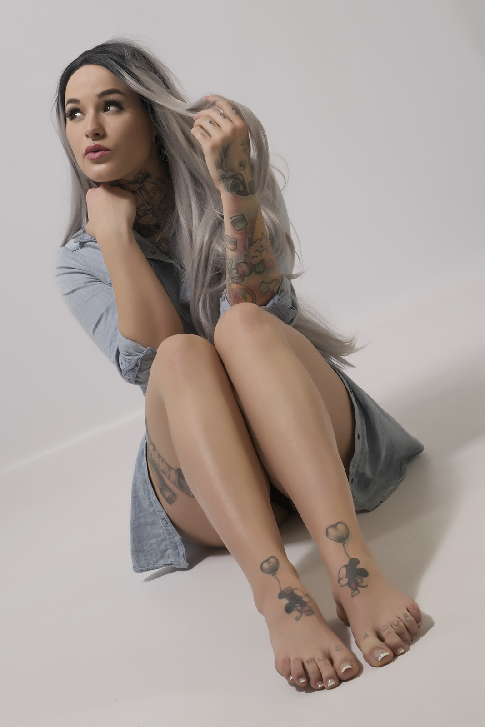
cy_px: 364
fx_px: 1455
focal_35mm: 72
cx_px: 242
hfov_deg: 18.9
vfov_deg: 28.1
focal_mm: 48
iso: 200
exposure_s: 1/60
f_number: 20
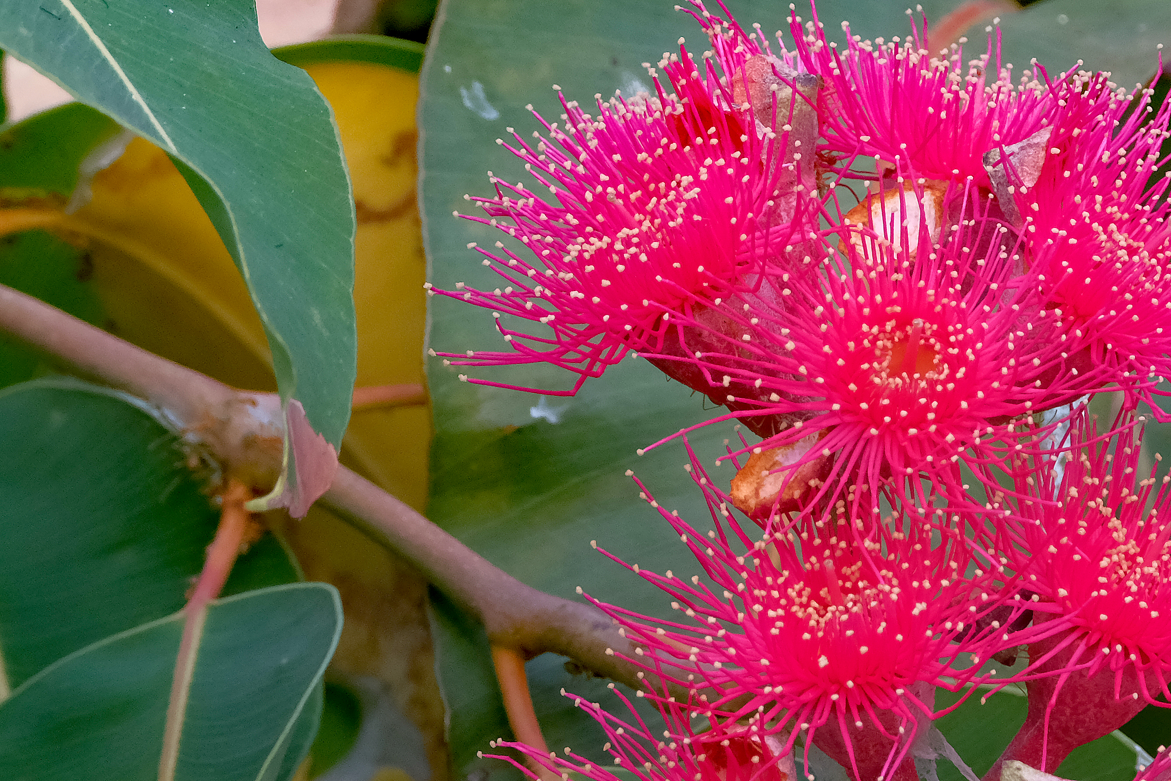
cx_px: 966
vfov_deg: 1.2
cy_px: 609
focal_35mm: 1110
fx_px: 36103
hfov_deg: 1.9
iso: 1600
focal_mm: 317.2
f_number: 8
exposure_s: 1/250
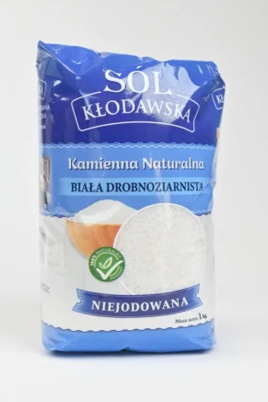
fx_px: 556
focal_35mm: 50
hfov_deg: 27.1
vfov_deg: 39.8
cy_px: 200
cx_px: 136
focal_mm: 32.5
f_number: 6.3
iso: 320
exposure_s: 1/100
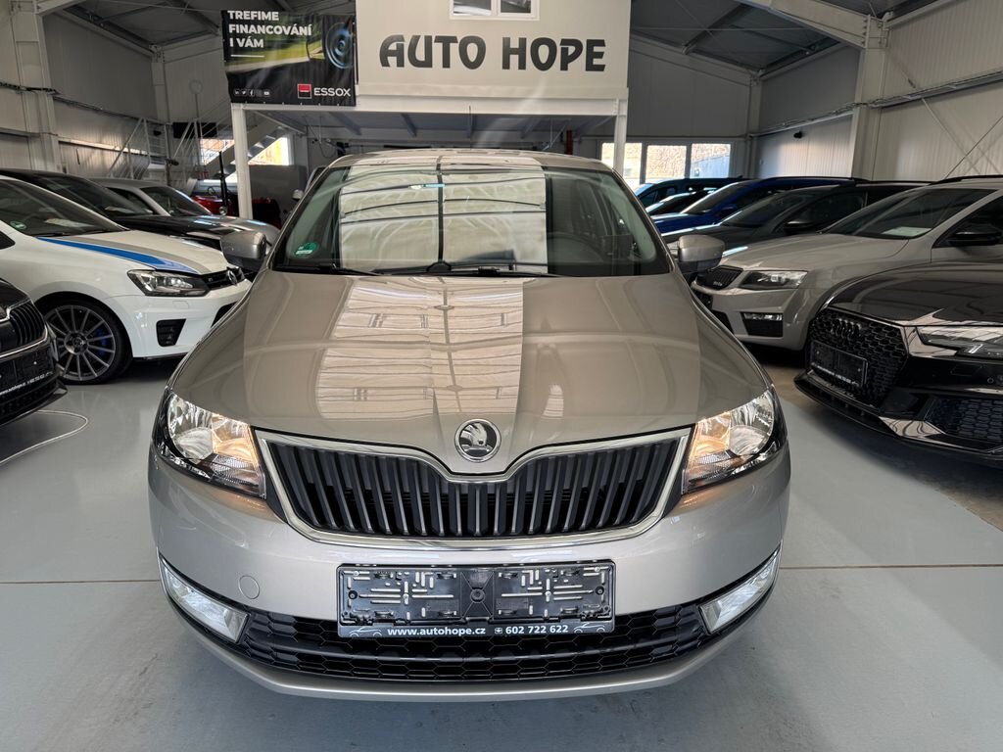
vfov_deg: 56.8
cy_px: 376
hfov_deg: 71.6
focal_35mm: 24
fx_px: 695
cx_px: 502
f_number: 1.78
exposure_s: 1/121
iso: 64
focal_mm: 6.76
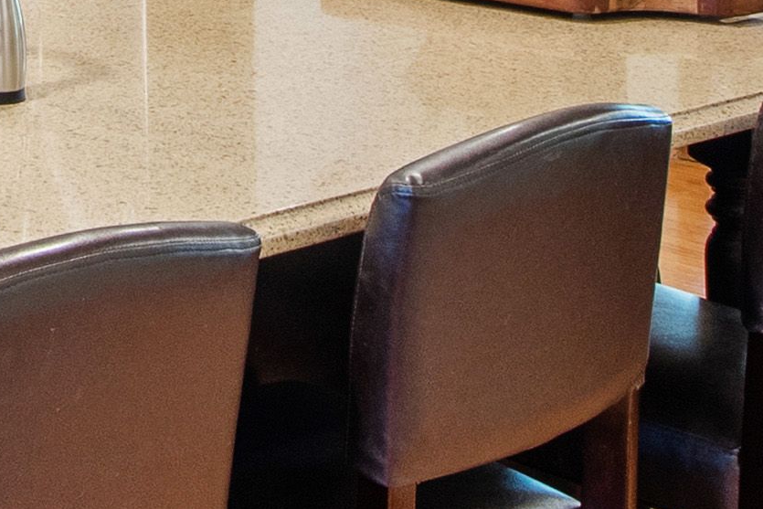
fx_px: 2120
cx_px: -70
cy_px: -416
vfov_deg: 12.5
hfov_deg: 19.6
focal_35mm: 100
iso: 100
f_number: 8
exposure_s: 1/1.25
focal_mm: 10
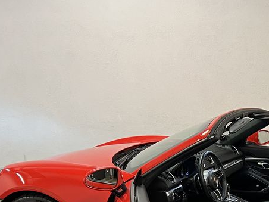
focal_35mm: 69
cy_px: 237
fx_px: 536
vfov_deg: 20.1
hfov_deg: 26.5
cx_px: 275
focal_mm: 5.7
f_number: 1.5
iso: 200
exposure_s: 1/50
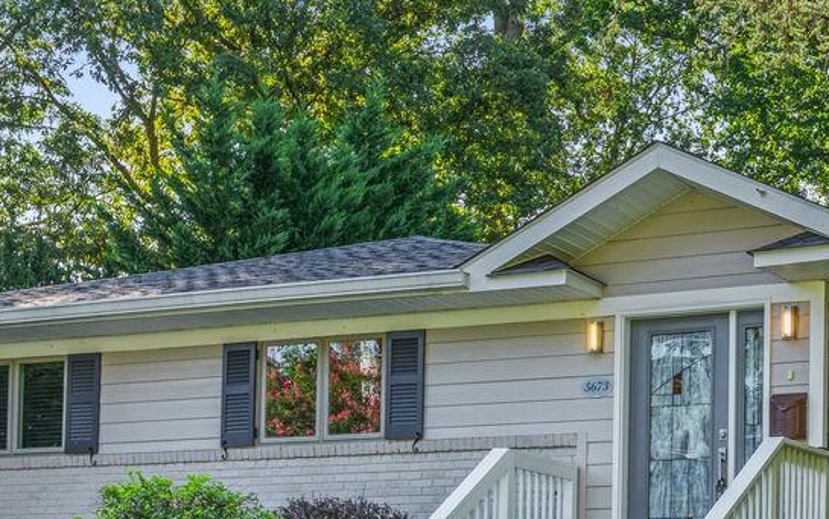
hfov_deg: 23.7
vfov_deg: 14.7
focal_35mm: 86
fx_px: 1935
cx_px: 691
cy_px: 650
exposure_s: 1/60
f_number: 8
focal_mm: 26.5
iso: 200
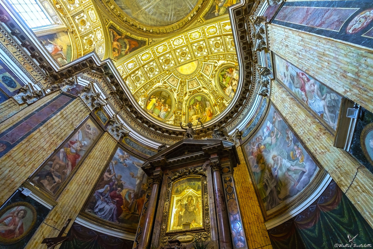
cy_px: 124
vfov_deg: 73.7
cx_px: 186
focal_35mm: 16
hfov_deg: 96.7
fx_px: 166
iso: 2500
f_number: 5
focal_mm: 16
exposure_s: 1/30
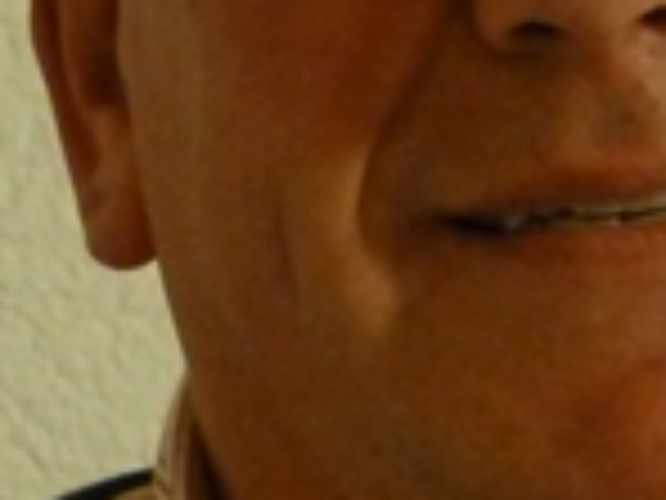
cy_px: 135
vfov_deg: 3.8
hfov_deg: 5.1
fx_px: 7465
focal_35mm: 388
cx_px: 572
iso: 1000
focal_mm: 16.1
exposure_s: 1/15
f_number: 5.2
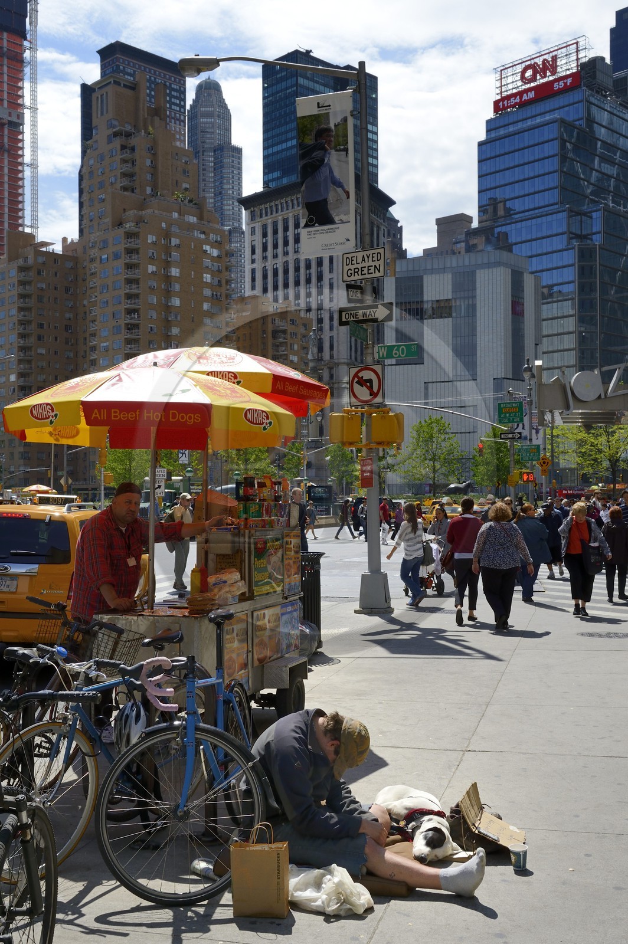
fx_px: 944
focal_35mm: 36
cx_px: 314
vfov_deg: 53.2
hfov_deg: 36.8
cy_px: 472
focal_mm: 36
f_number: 13
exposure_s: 1/400
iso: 400
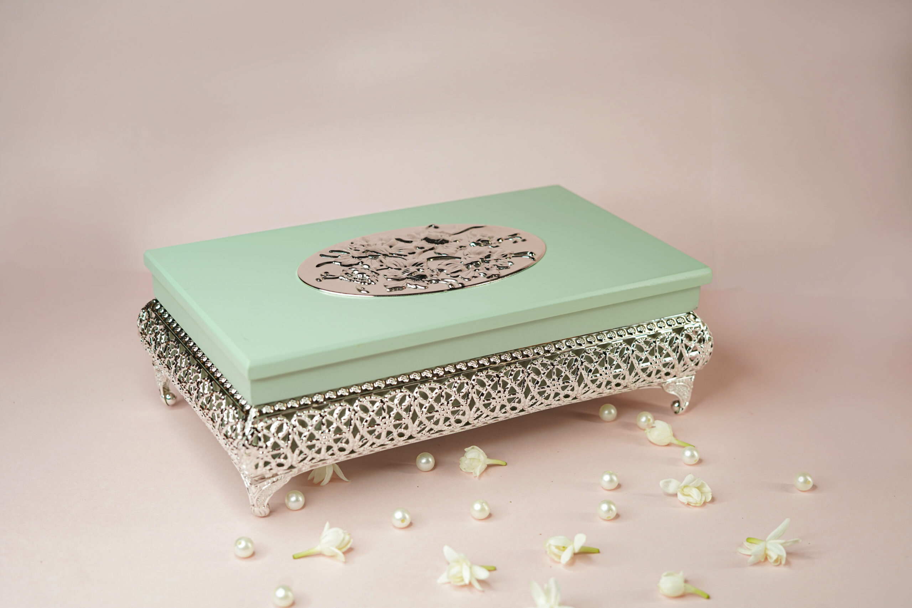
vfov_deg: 27.0
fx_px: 1267
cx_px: 456
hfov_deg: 39.6
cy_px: 304
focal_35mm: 50
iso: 250
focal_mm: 50
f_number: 4.5
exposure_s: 1/125
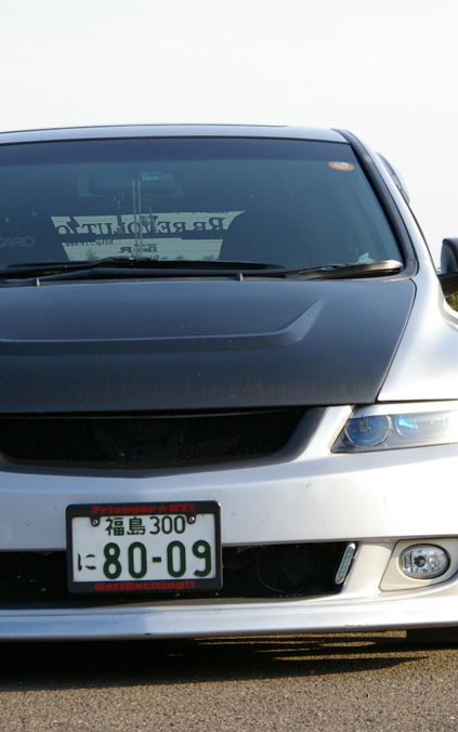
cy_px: 368
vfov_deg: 12.9
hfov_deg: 8.1
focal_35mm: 162
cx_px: 148
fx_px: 3233
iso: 200
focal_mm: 70
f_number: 9.5
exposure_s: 1/125
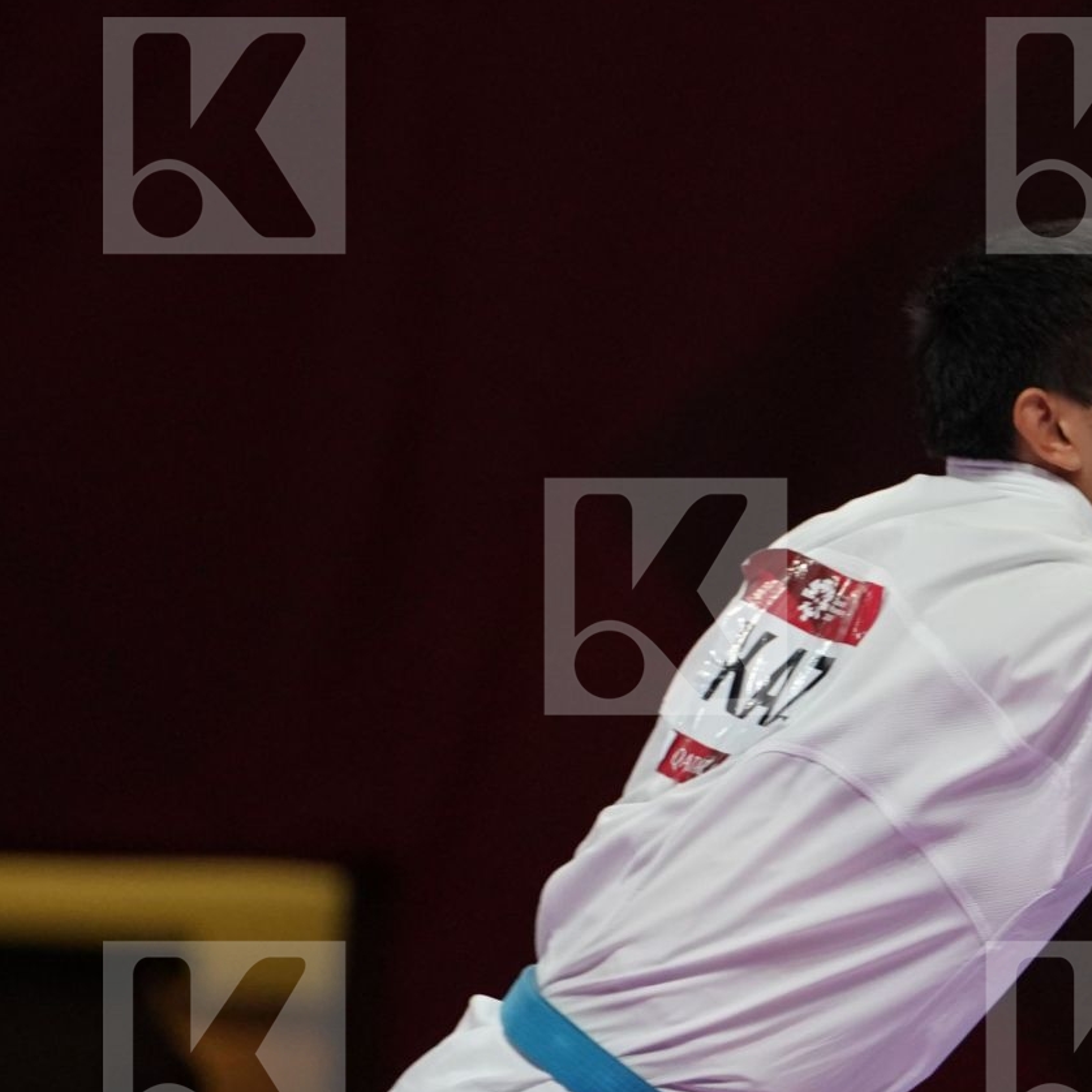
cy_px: 597
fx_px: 24484
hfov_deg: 2.6
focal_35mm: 686
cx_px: 1108
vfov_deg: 2.6
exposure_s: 1/1000
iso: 2500
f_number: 4
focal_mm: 251
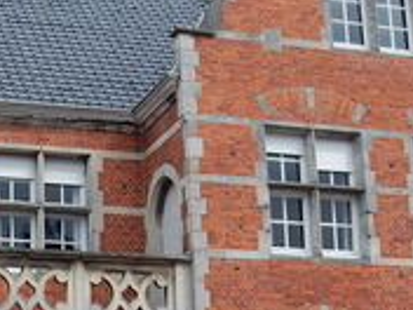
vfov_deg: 14.4
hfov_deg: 19.2
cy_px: 254
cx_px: 117
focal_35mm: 102
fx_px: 1217
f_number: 4
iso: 125
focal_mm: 5.4
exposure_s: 1/800
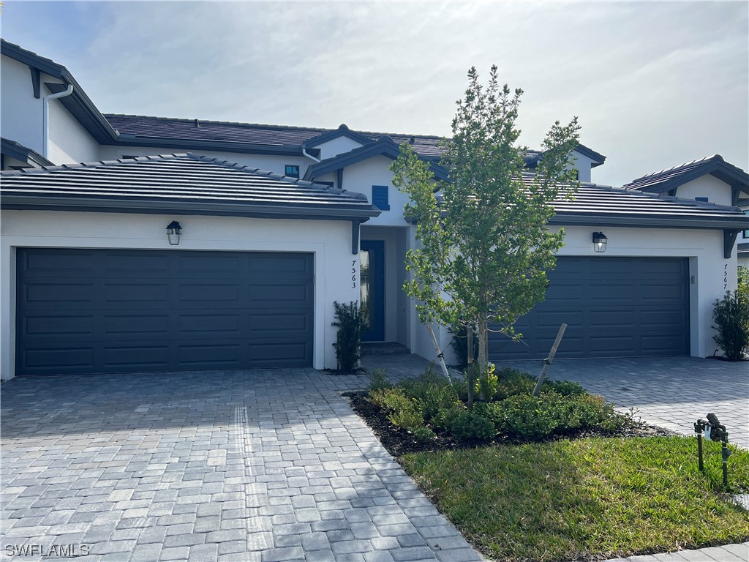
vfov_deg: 53.1
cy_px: 281
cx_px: 374
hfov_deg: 67.3
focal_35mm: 26
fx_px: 563
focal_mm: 5.7
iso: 50
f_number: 1.5
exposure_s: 1/4274
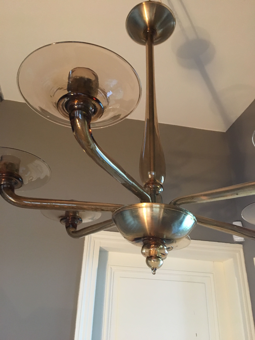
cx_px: 128
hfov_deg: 48.2
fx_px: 285
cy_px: 170
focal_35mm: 29
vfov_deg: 61.7
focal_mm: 4.15
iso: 200
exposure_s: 1/25
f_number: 2.2
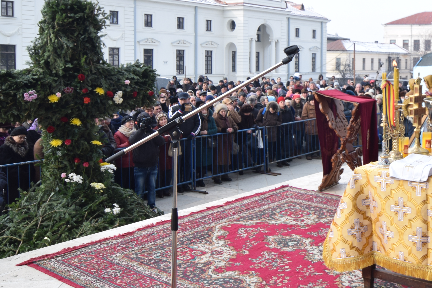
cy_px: 81
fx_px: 517
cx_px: 316
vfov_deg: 30.7
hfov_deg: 44.1
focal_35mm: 43
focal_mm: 13
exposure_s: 1/80
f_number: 7.1
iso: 160
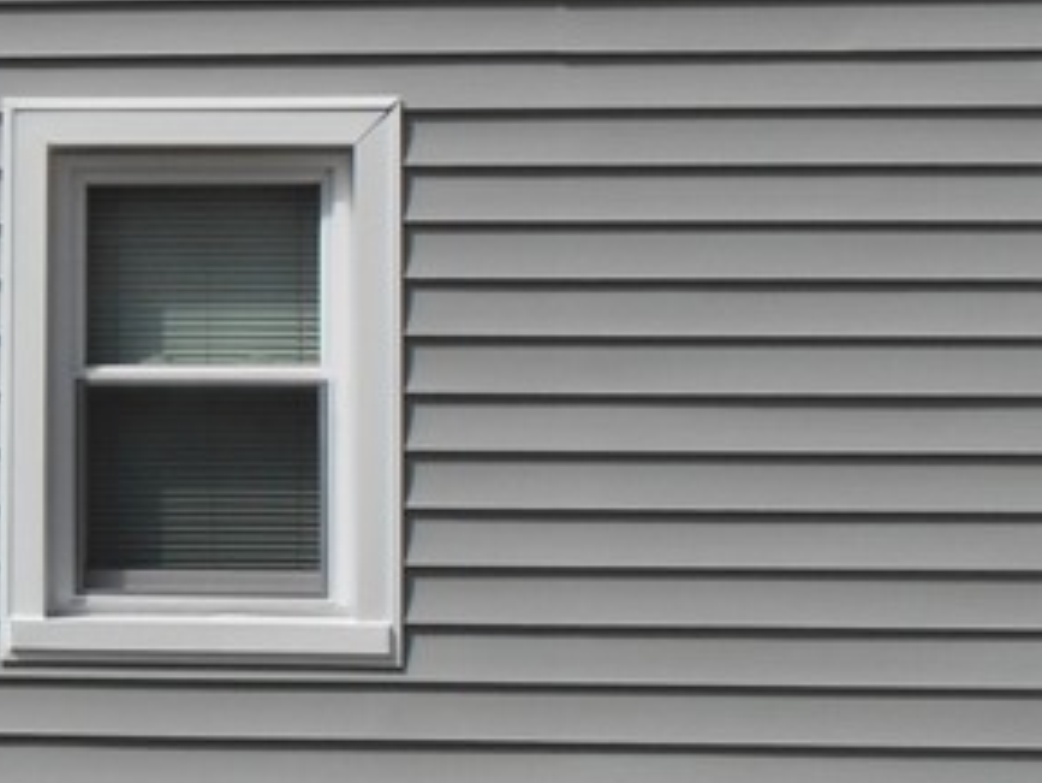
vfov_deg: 9.1
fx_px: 4909
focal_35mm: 163
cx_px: -285
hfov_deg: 11.8
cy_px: 61
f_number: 4
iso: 80
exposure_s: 1/800
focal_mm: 8.3
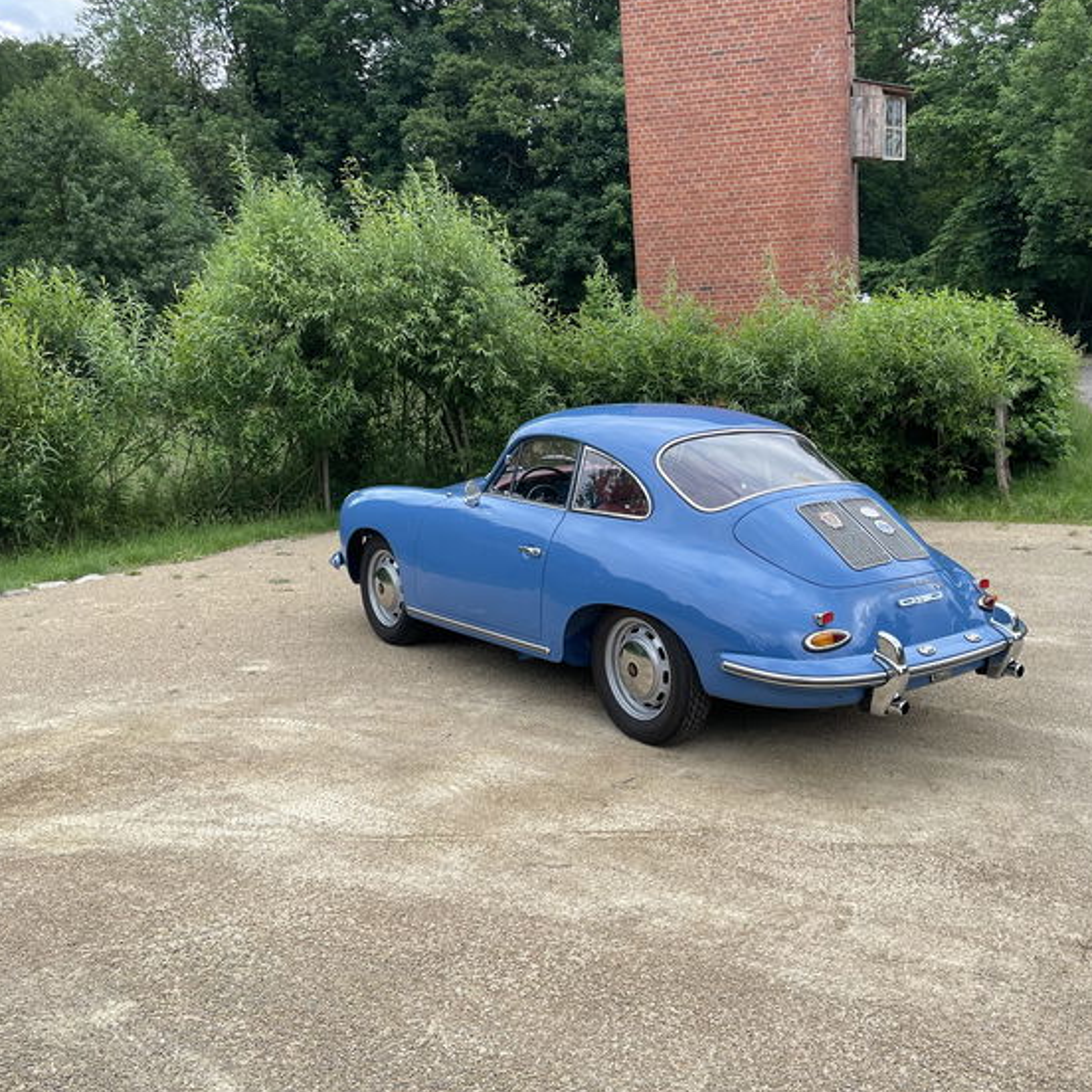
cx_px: 645
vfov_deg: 51.1
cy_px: 524
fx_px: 1142
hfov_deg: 50.8
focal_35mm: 32
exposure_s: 1/686
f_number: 1.6
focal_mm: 4.2
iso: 32
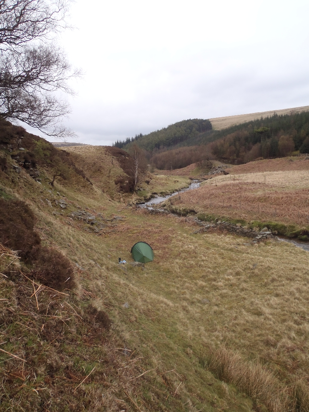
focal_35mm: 28
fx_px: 333
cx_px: 154
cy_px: 206
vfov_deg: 63.4
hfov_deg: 49.7
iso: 100
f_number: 3.5
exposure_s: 1/30
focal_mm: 5
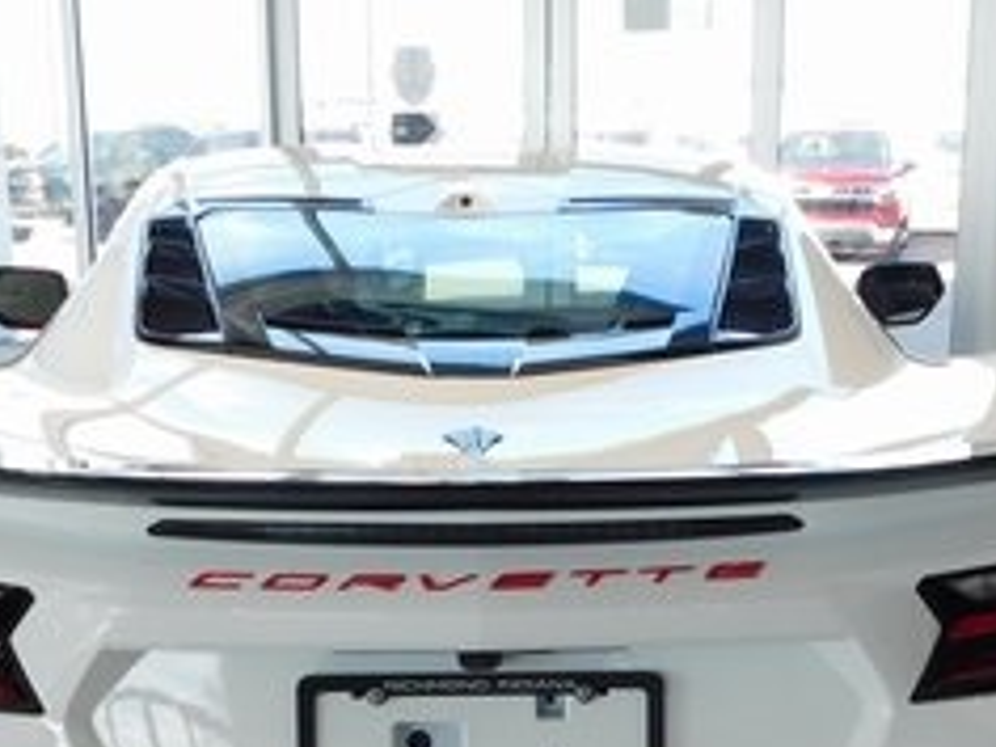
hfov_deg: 29.8
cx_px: 536
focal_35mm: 65
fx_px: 1870
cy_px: 739
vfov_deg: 21.8
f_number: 3
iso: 125
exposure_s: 1/160
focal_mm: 4.1
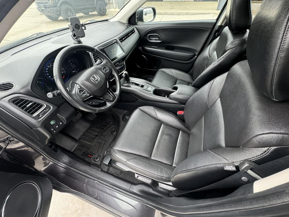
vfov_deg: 85.7
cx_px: 144
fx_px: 117
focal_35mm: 14
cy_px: 108
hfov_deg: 102.1
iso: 125
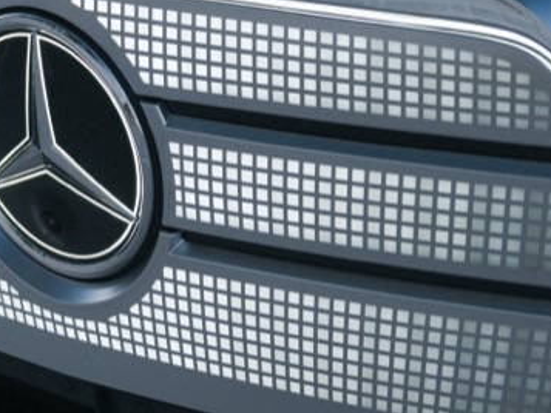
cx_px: 167
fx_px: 2420
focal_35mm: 152
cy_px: 242
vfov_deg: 9.8
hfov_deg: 13.0
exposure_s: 1/80
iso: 200
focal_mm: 47
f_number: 2.8
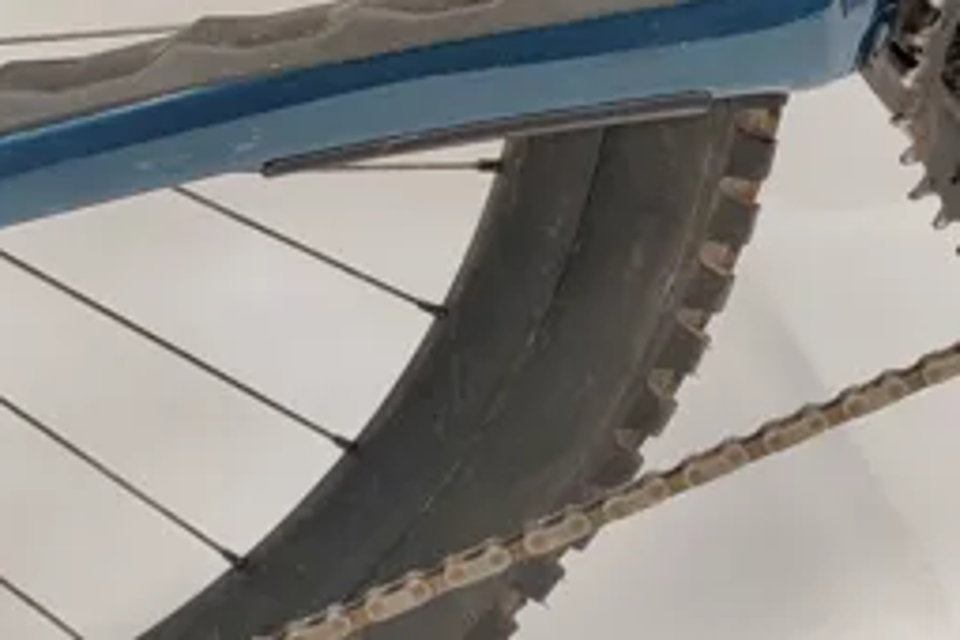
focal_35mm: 88
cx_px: 463
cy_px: -68
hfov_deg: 23.1
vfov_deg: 15.1
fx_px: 2346
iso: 400
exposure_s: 1/33
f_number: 1.65
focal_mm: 4.75
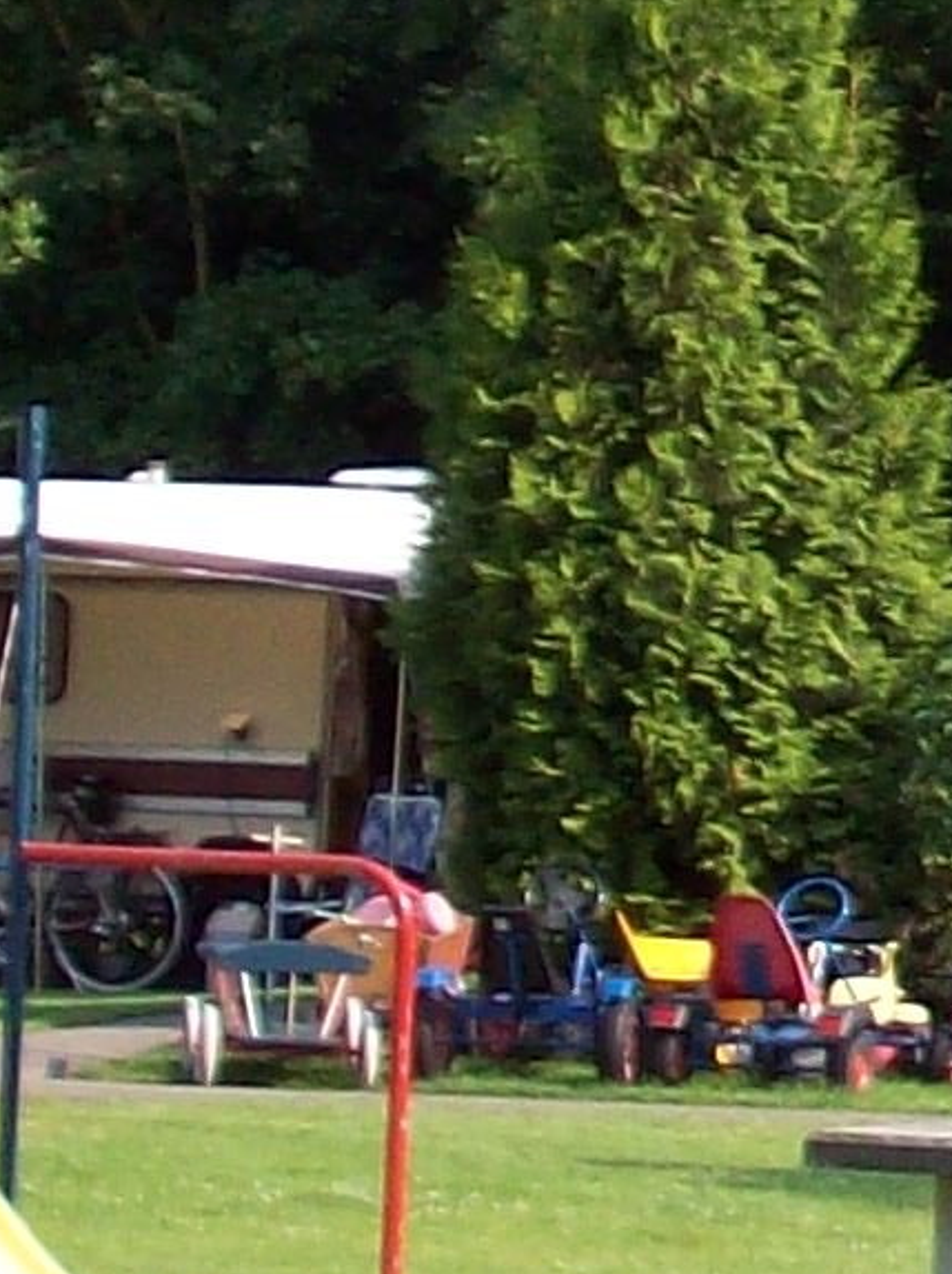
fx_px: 13708
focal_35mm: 373
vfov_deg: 5.3
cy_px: -102
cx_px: 2192
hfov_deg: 3.9
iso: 80
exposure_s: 1/394
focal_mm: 11.6
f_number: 3.8
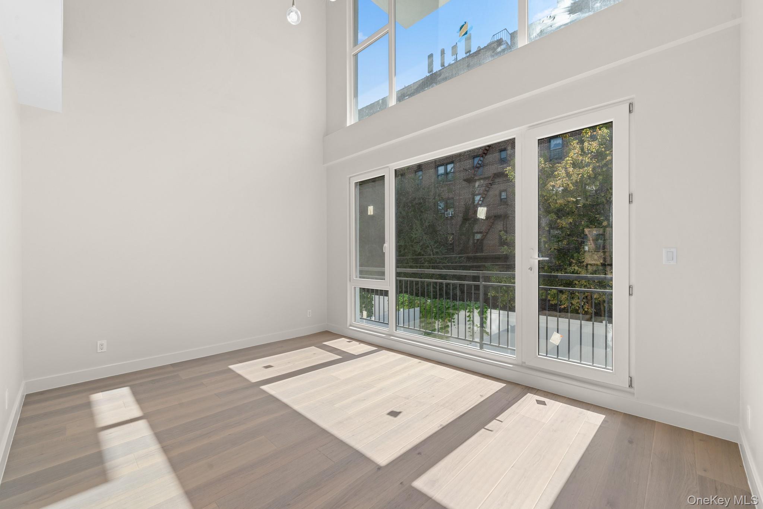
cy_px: 254
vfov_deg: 81.2
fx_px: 297
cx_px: 382
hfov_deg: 104.3
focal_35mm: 14
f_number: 10
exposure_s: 1/40
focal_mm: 14
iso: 250
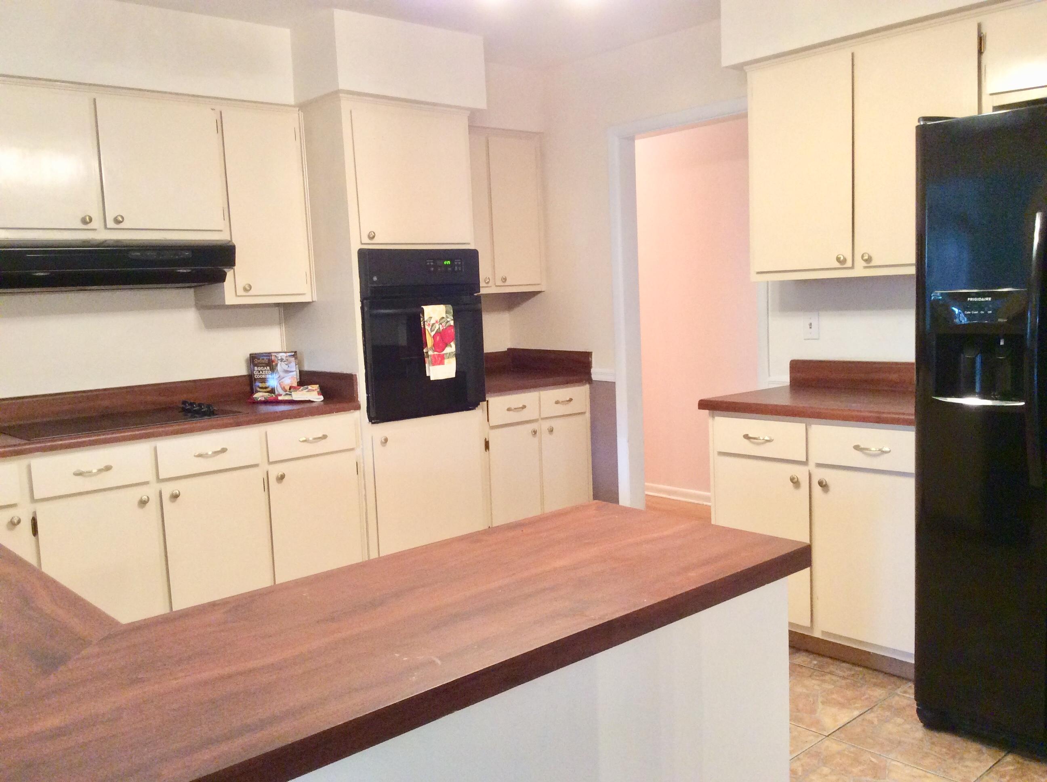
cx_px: 524
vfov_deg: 44.1
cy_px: 391
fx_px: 966
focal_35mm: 32
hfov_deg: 56.9
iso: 160
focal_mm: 3.3
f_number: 2.4
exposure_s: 1/24
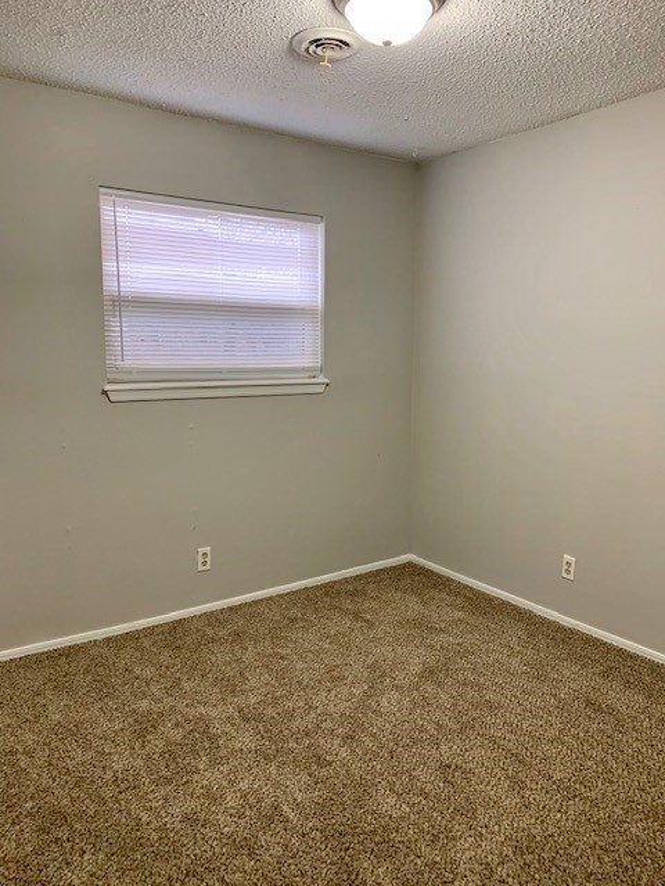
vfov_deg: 67.3
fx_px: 666
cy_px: 443
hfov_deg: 53.1
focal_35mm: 26
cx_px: 332
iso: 200
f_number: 1.8
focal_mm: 4.25
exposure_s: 1/60
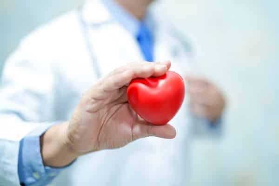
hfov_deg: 39.6
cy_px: 93
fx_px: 387
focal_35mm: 50
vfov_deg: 27.0
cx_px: 140
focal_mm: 50
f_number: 1.4
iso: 400
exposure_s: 1/60
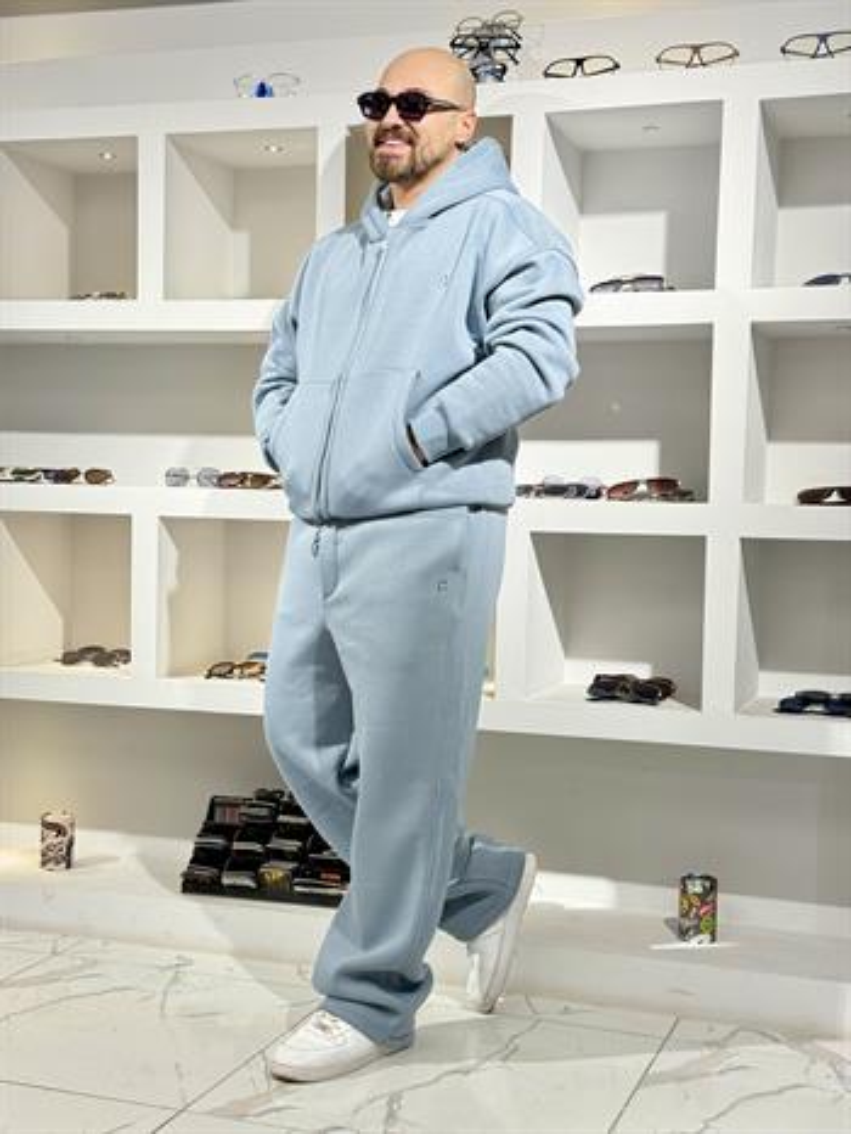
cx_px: 426
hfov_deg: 30.3
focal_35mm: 48
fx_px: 1572
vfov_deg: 39.6
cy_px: 567
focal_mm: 6.76
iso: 80
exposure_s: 1/100
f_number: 1.78
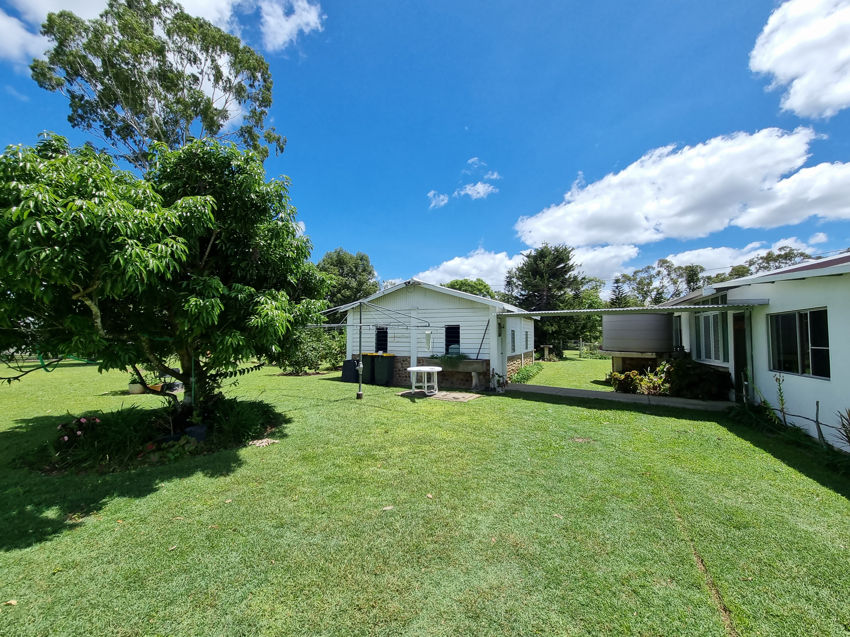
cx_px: 425
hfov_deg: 106.2
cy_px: 318
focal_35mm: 13
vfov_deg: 89.9
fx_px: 319
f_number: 2.2
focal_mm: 2.2
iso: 50
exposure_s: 1/2160
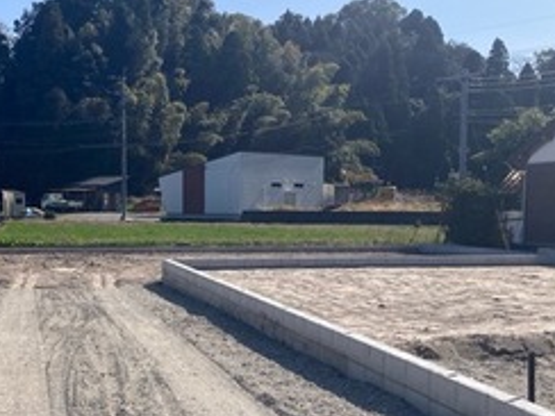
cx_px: 207
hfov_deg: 34.7
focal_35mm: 55
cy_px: 298
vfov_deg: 26.3
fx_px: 882
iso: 20
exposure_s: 1/2558
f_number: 1.8
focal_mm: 3.99
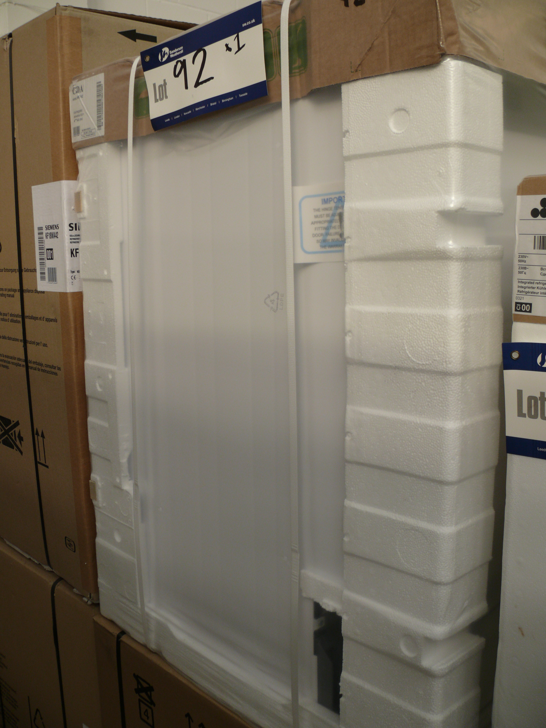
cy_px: 364
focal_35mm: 35
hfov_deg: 40.7
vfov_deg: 52.6
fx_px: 736
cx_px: 273
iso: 100
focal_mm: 7.4
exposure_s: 1/100
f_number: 2.8
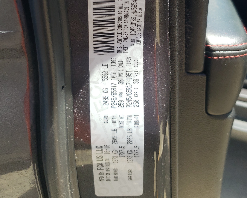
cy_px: 29
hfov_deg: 44.8
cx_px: 125
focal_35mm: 41
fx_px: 300
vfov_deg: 34.9
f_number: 1.5
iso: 50
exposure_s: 1/435
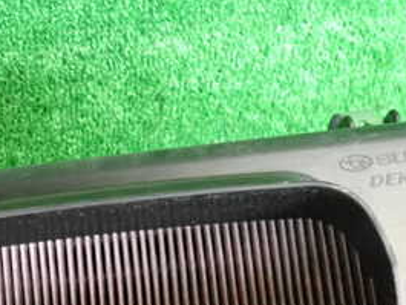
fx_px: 798
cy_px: 219
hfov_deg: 27.6
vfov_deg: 21.5
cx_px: 49
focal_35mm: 68
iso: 1600
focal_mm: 5.4
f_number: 2.3
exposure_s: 1/200
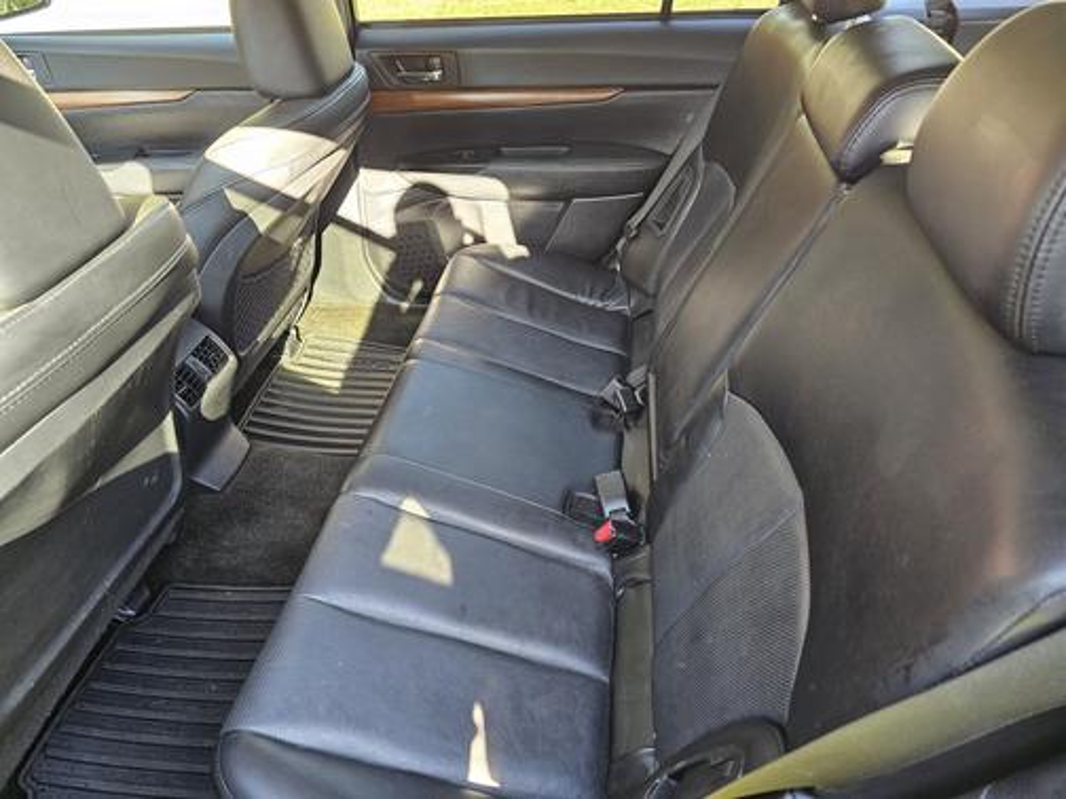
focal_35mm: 23
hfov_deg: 73.9
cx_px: 533
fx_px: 708
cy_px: 400
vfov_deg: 58.9
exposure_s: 1/120
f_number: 1.7
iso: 640
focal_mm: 6.3
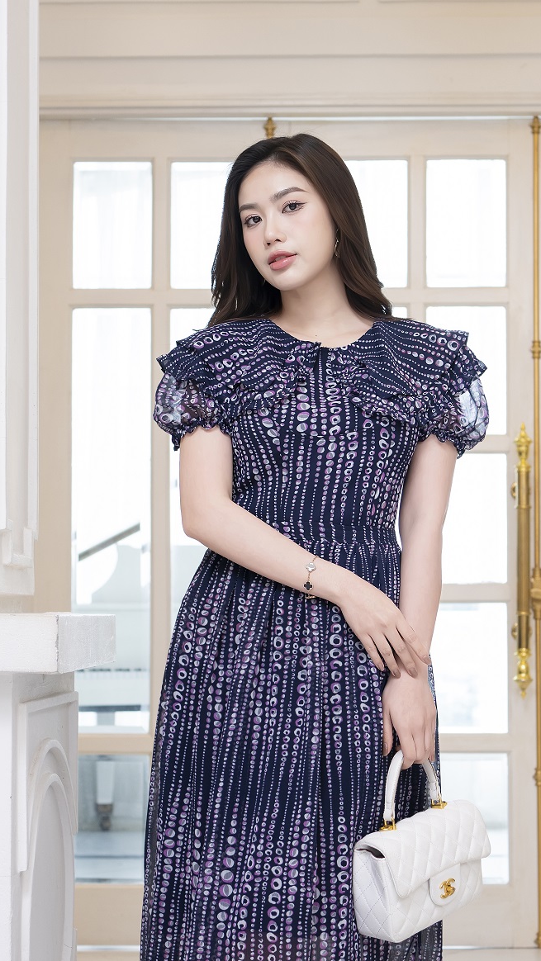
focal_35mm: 73
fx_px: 1861
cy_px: 505
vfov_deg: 29.0
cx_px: 302
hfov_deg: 16.5
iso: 250
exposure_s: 1/160
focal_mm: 35
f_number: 4
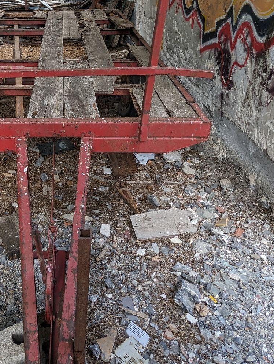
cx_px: 63
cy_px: 100
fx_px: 347
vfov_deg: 53.3
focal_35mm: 33
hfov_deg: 41.6
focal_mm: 2.35
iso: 46
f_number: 2.2
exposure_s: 1/66.4
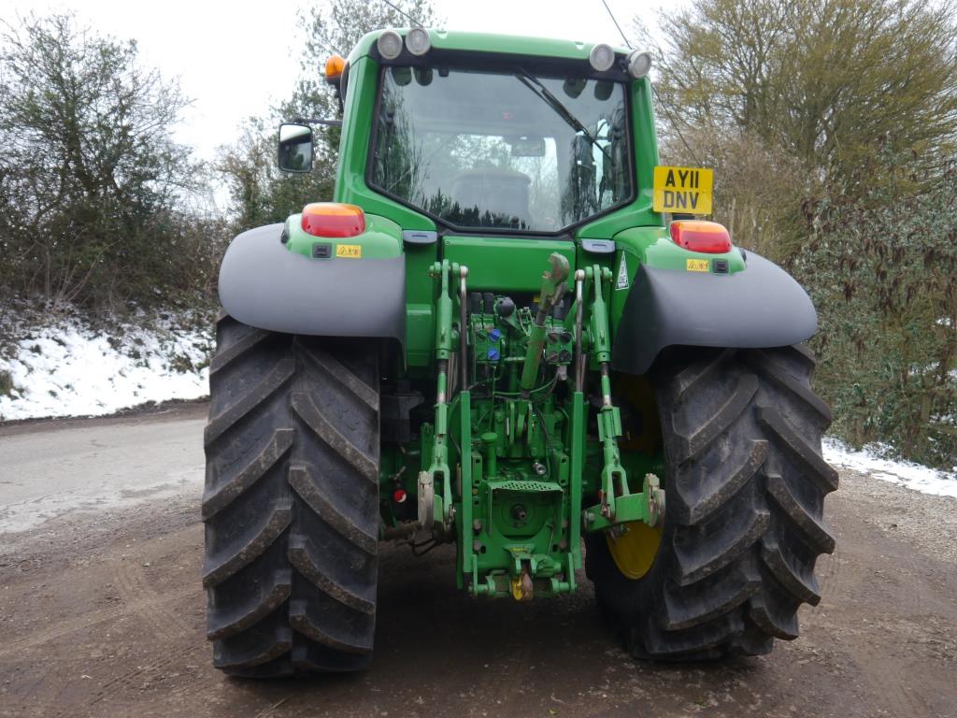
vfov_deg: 44.2
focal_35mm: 32
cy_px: 359
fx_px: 885
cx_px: 478
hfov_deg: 56.8
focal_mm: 16
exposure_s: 1/80
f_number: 3.8
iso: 160
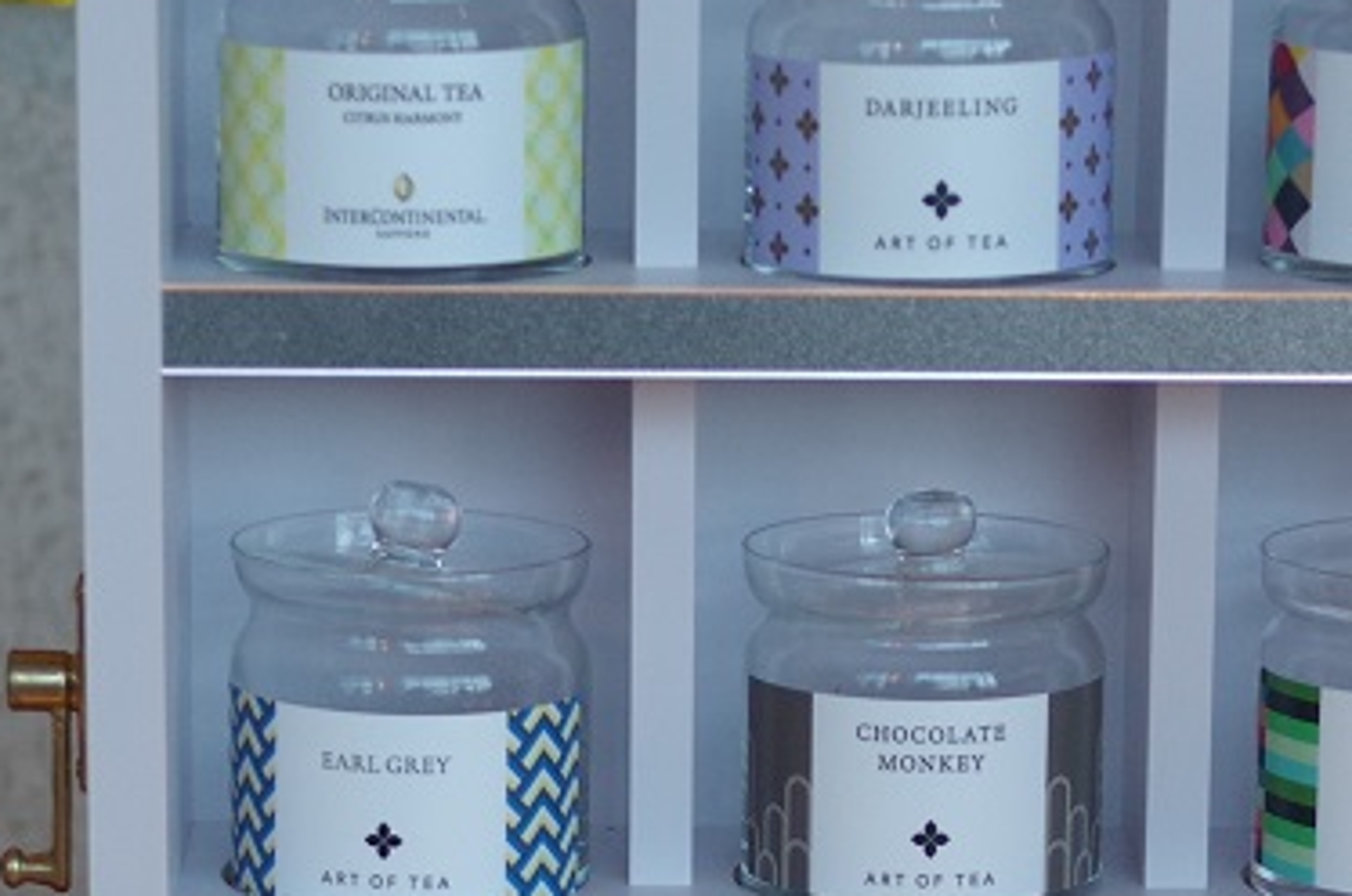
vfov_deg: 8.1
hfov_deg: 12.3
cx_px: 539
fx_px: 6261
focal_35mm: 167
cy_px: 1024
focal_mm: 35
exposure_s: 1/30
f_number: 2.8
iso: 800
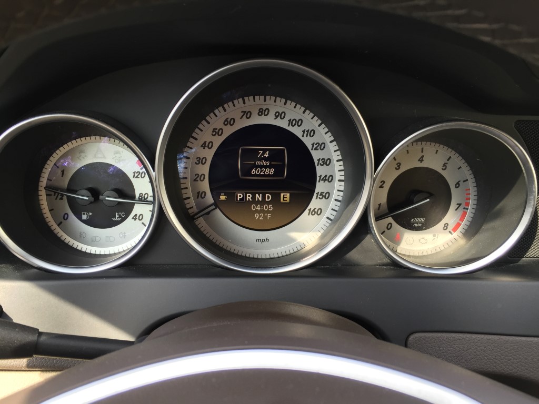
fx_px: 452
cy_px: 202
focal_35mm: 29
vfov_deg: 48.2
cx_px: 270
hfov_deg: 61.7
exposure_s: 1/120
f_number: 2.2
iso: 32
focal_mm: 4.15
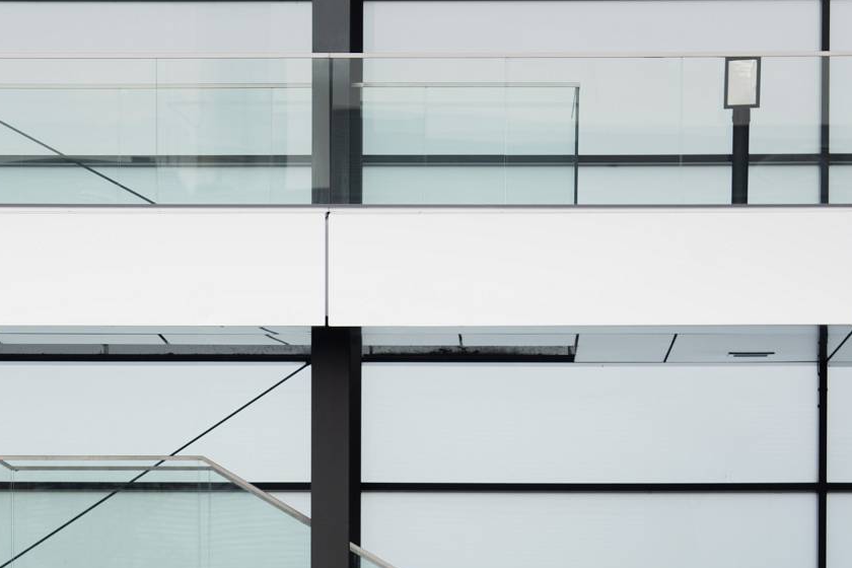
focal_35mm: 243
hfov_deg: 8.5
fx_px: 5751
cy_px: 674
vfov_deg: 5.6
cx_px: 303
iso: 200
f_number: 8
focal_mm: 102
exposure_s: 1/25
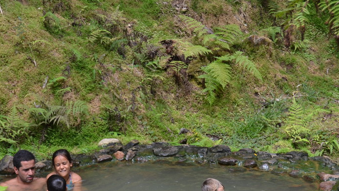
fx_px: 997
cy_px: 172
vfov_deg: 10.8
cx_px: 172
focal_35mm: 111
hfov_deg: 19.3
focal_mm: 38
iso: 110
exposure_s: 1/125
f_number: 5.6
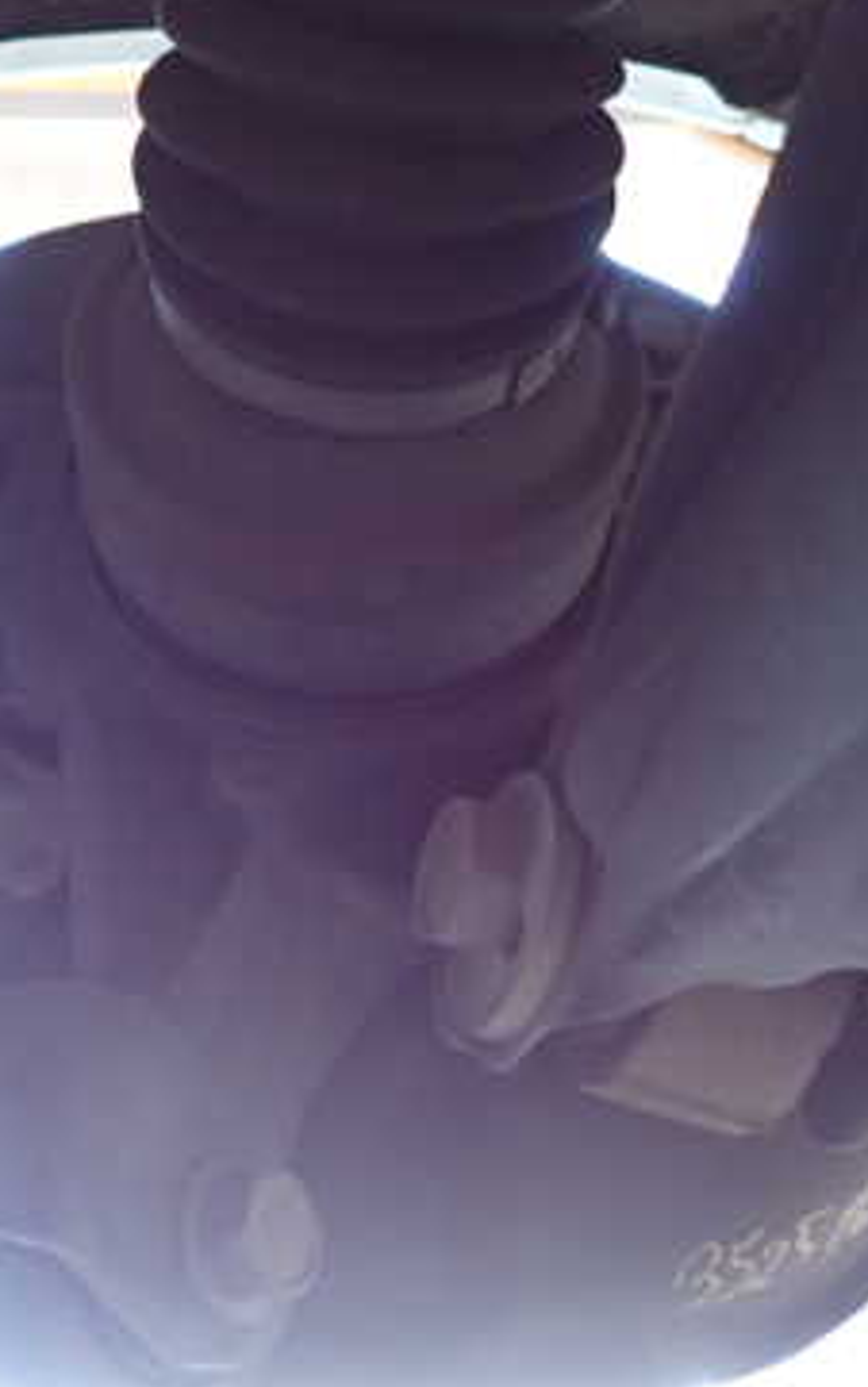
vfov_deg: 45.1
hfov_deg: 29.1
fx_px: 1663
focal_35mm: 44
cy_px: 784
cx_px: 319
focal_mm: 4.5
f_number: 2
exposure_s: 1/30
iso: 320
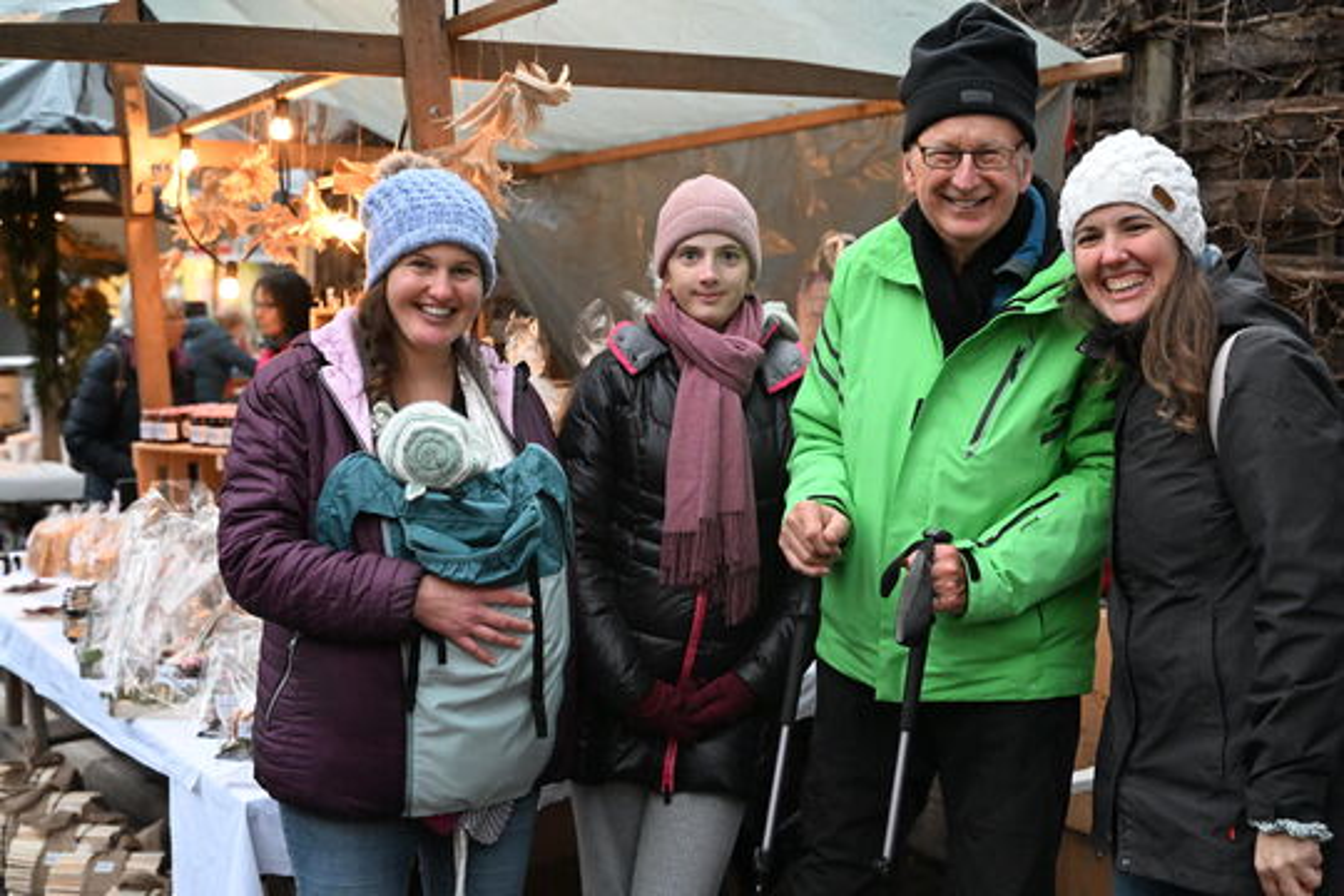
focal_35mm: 44
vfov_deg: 30.5
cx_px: 672
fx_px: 1643
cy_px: 448
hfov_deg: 44.5
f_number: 3.5
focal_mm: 44
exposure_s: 1/640
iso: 12800
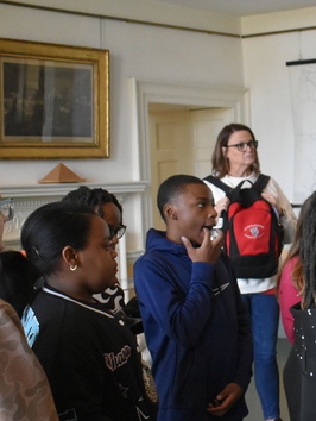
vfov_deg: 26.0
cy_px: 230
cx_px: 390
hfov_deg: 18.5
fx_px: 912
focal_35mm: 75
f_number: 3.5
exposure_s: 1/125
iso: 2500
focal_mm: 18
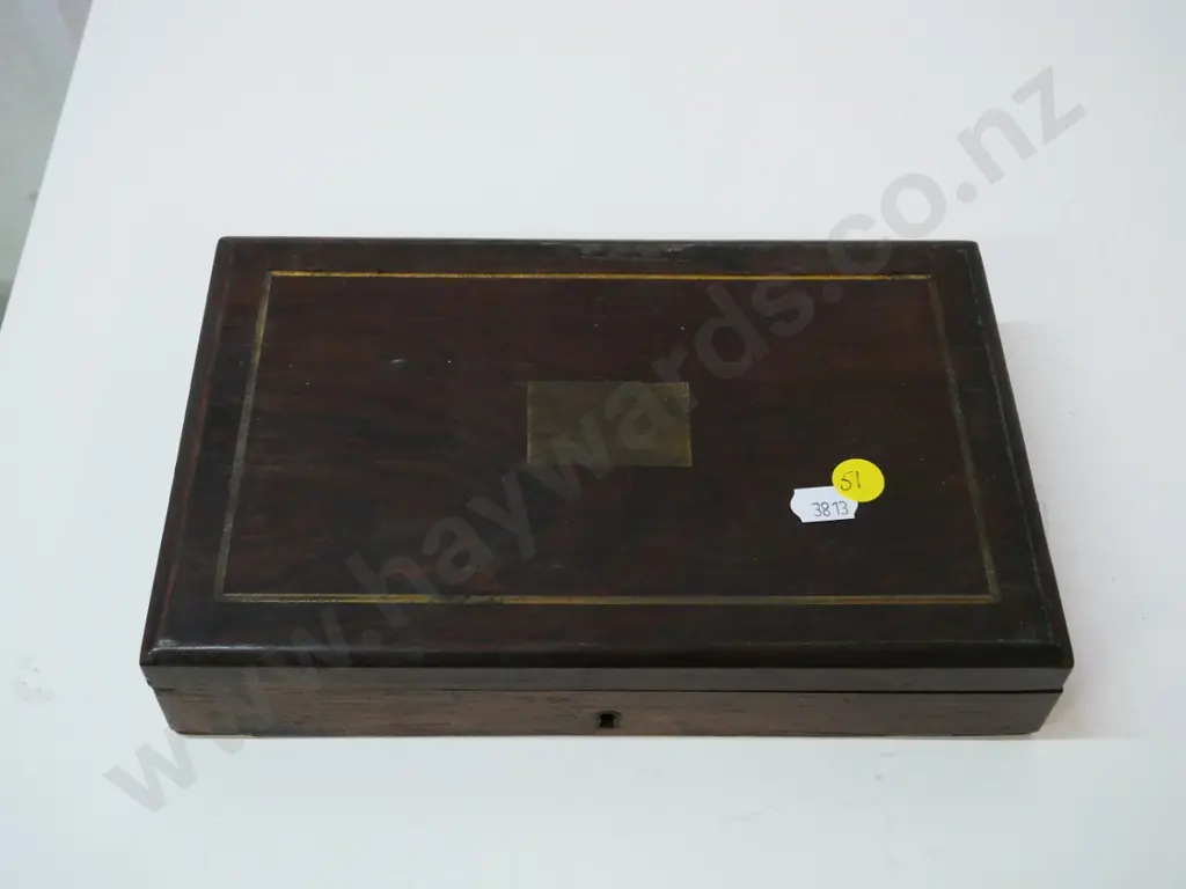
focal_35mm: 44
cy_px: 444
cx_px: 593
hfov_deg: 42.9
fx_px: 1508
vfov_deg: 32.9
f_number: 5.6
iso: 3200
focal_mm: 22
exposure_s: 1/160
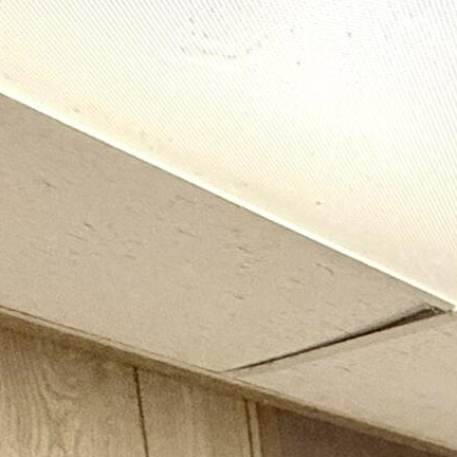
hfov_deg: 15.4
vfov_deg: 13.1
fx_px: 1285
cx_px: 957
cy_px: 1186
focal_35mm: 86
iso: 400
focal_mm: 2.22
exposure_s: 1/60
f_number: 2.2
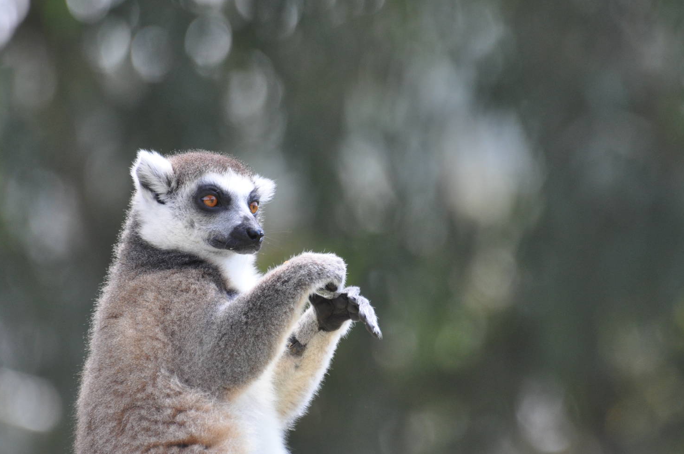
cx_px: 316
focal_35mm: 490
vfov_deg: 2.8
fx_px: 9300
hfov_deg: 4.2
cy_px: 228
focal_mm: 300
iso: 900
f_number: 5.6
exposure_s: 1/500
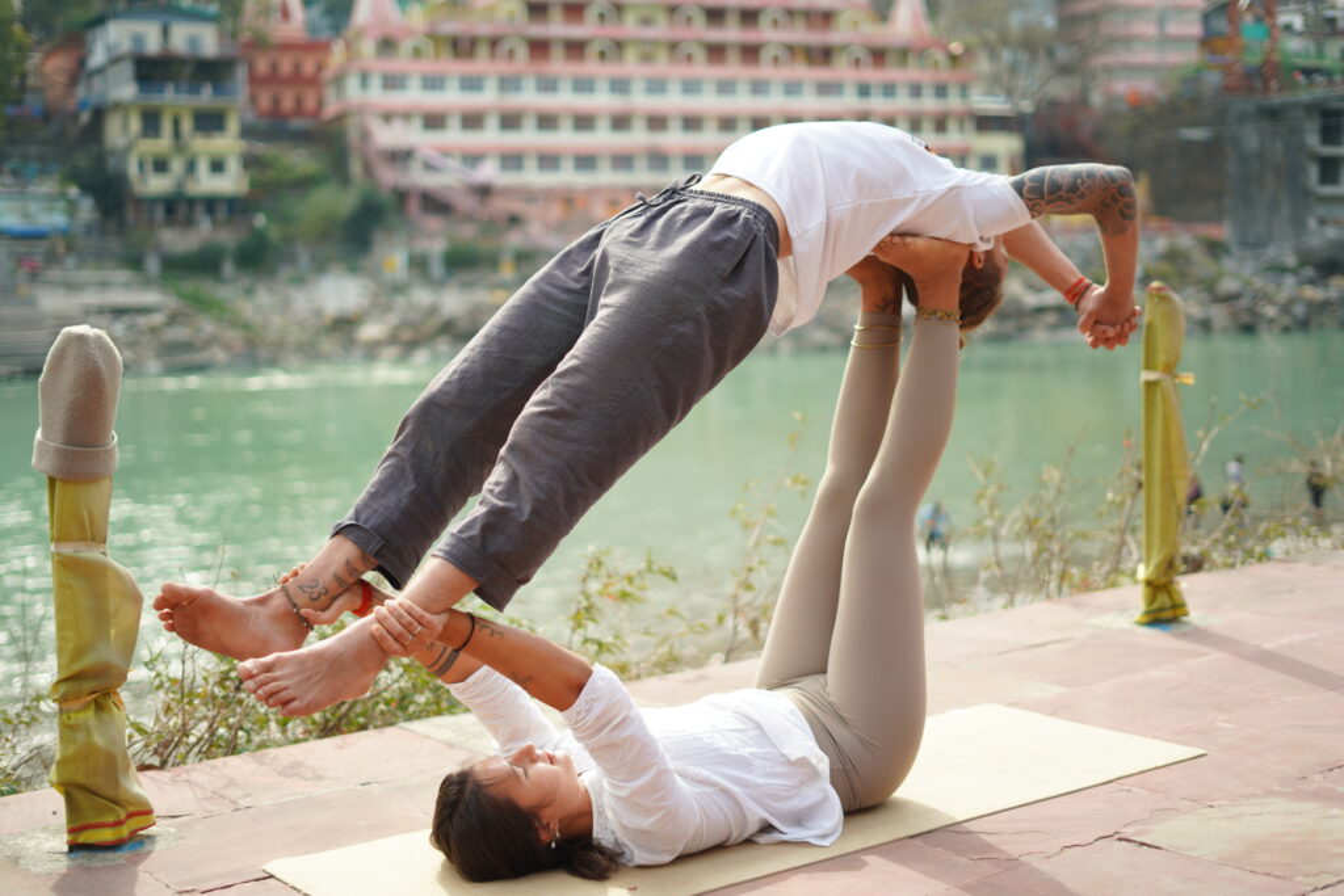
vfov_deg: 27.0
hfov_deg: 39.6
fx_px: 1867
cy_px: 448
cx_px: 672
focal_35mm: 50
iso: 100
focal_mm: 50
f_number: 1.8
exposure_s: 1/1000
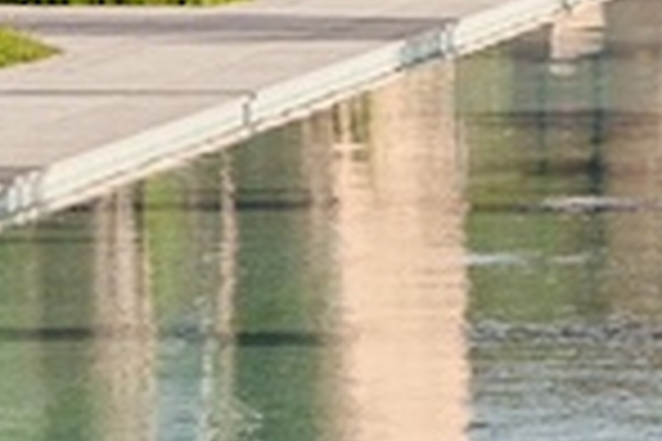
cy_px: -718
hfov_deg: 3.4
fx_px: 10885
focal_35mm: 592
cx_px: 1878
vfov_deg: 2.3
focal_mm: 85
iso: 100
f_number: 5.6
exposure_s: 1/320
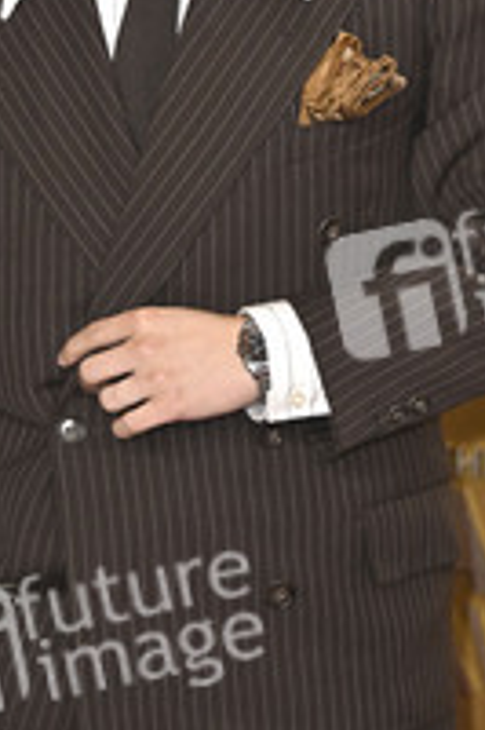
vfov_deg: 10.7
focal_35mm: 192
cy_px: 91
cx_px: 182
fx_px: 3886
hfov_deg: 7.1
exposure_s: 1/320
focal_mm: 96
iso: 2500
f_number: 5.6
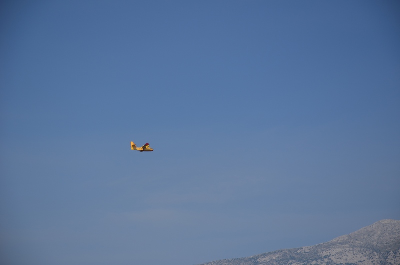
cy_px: 132
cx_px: 200
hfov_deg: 13.1
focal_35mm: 158
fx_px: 1747
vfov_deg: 8.7
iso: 110
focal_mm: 105
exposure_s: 1/250
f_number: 8
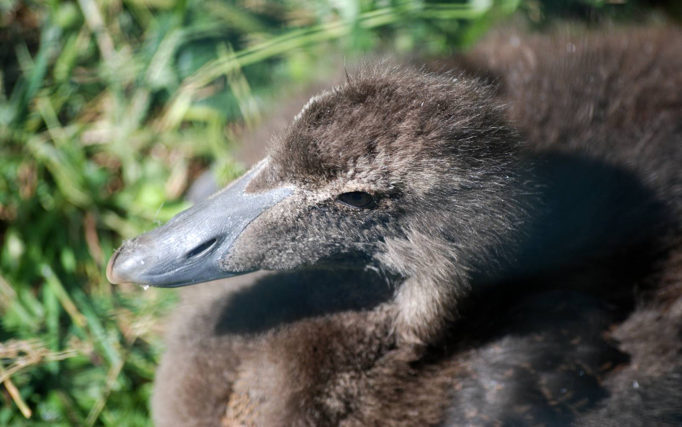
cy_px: 198
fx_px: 5568
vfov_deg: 4.4
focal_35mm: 300
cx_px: 341
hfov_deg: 7.0
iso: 320
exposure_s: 1/500
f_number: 5
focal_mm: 195
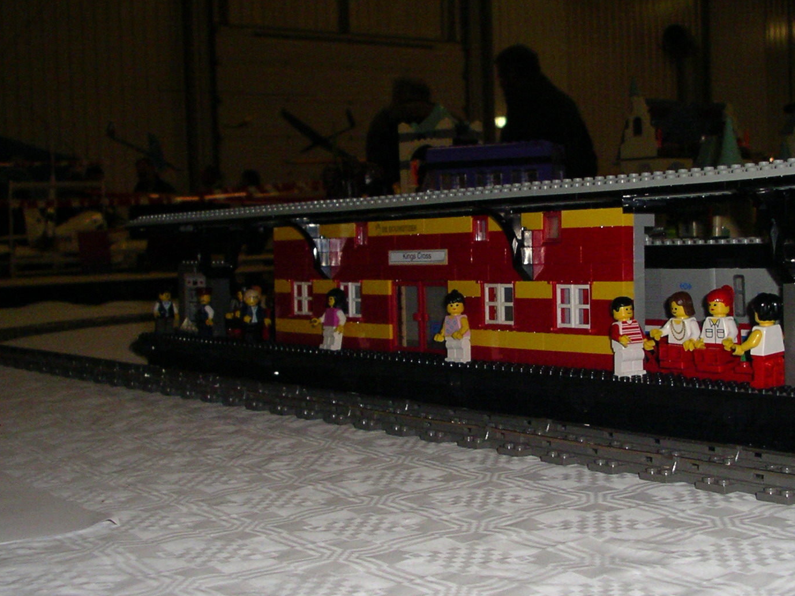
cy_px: 353
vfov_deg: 26.5
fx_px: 1263
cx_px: 537
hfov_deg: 34.6
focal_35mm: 55
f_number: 2.8
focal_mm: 5.7
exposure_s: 1/60
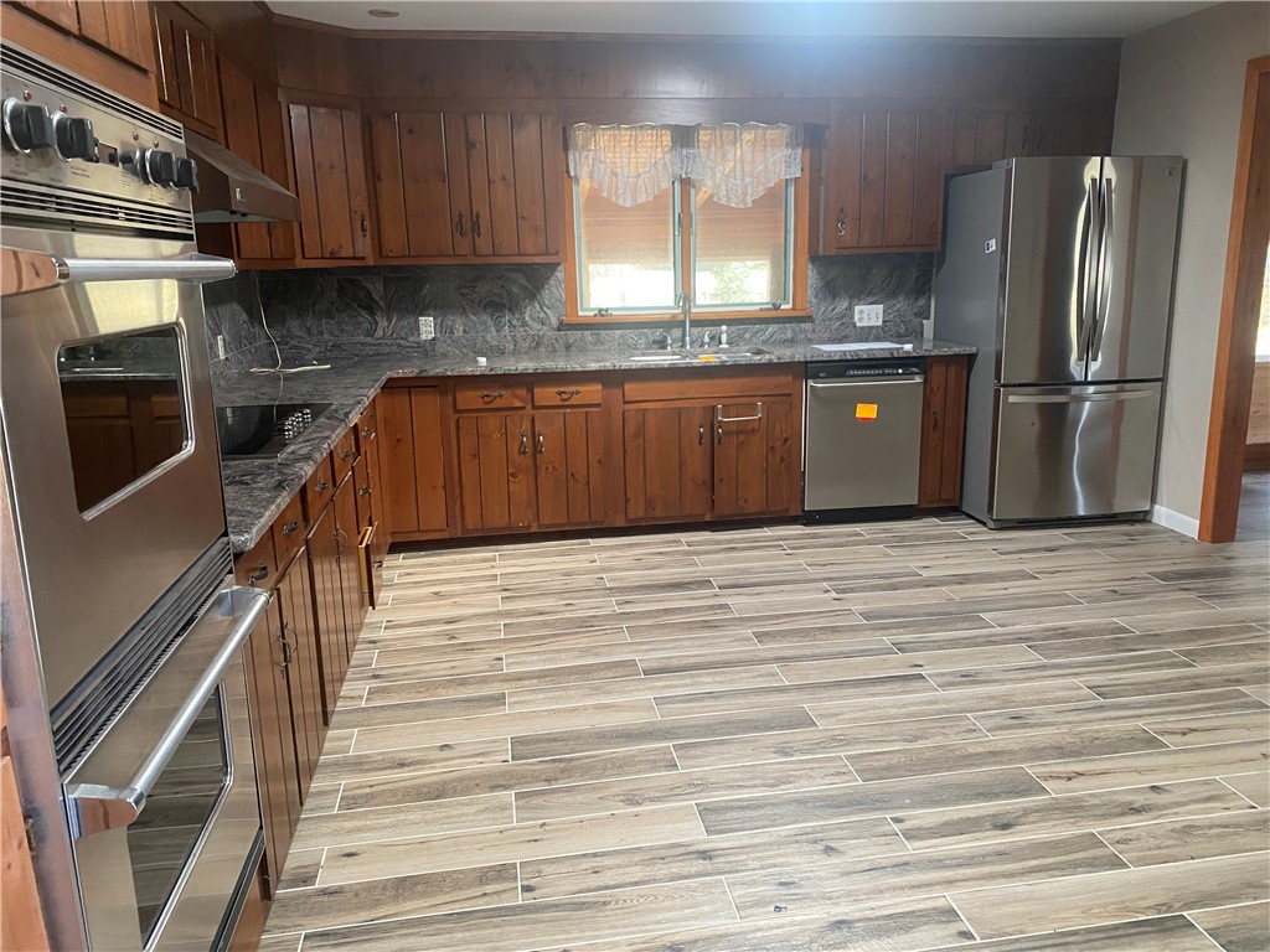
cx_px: 635
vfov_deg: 53.1
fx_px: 954
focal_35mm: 26
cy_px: 476
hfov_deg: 67.3
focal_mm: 4.25
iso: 250
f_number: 1.8
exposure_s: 1/60
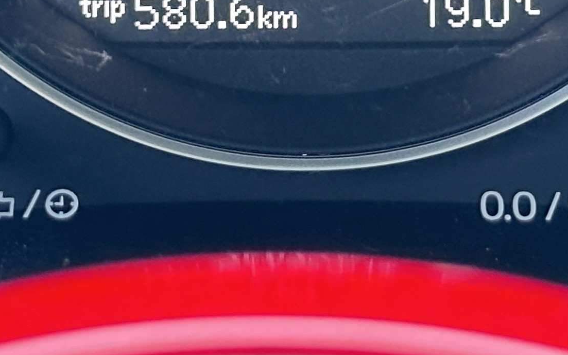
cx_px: 328
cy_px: -241
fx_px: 2879
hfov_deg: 11.3
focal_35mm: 186
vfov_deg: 6.9
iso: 640
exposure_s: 1/24
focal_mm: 6.86
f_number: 1.78
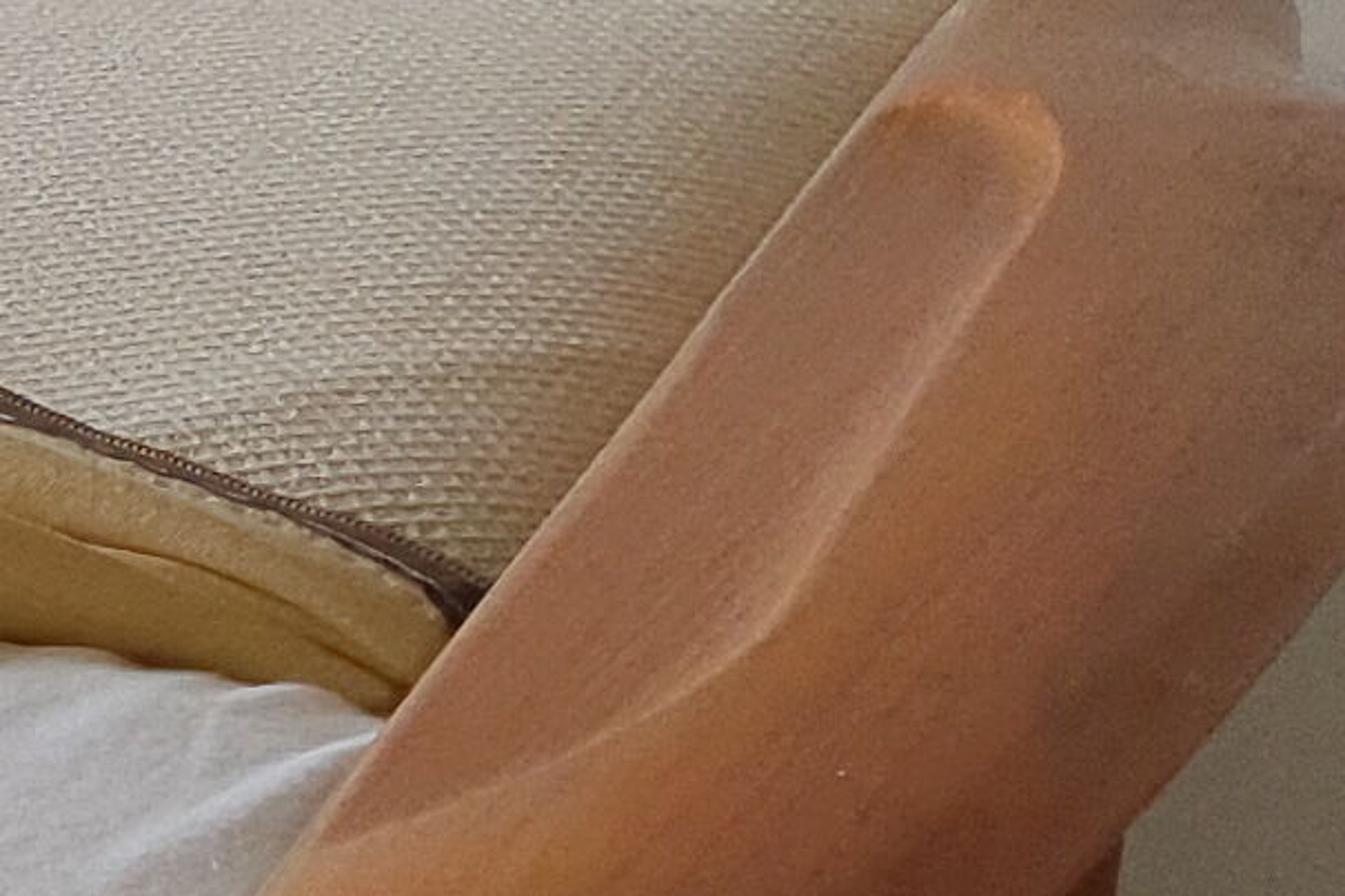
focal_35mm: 180
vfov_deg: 7.6
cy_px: 816
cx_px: -2841
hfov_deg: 9.0
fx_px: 6724
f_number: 2.4
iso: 50
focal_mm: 4.32
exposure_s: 1/100
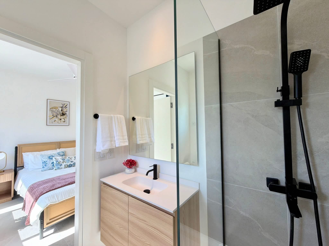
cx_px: 164
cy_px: 123
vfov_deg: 85.7
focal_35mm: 14
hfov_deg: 102.1
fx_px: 133
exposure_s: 1/120
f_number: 2.2
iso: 40
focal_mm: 2.2
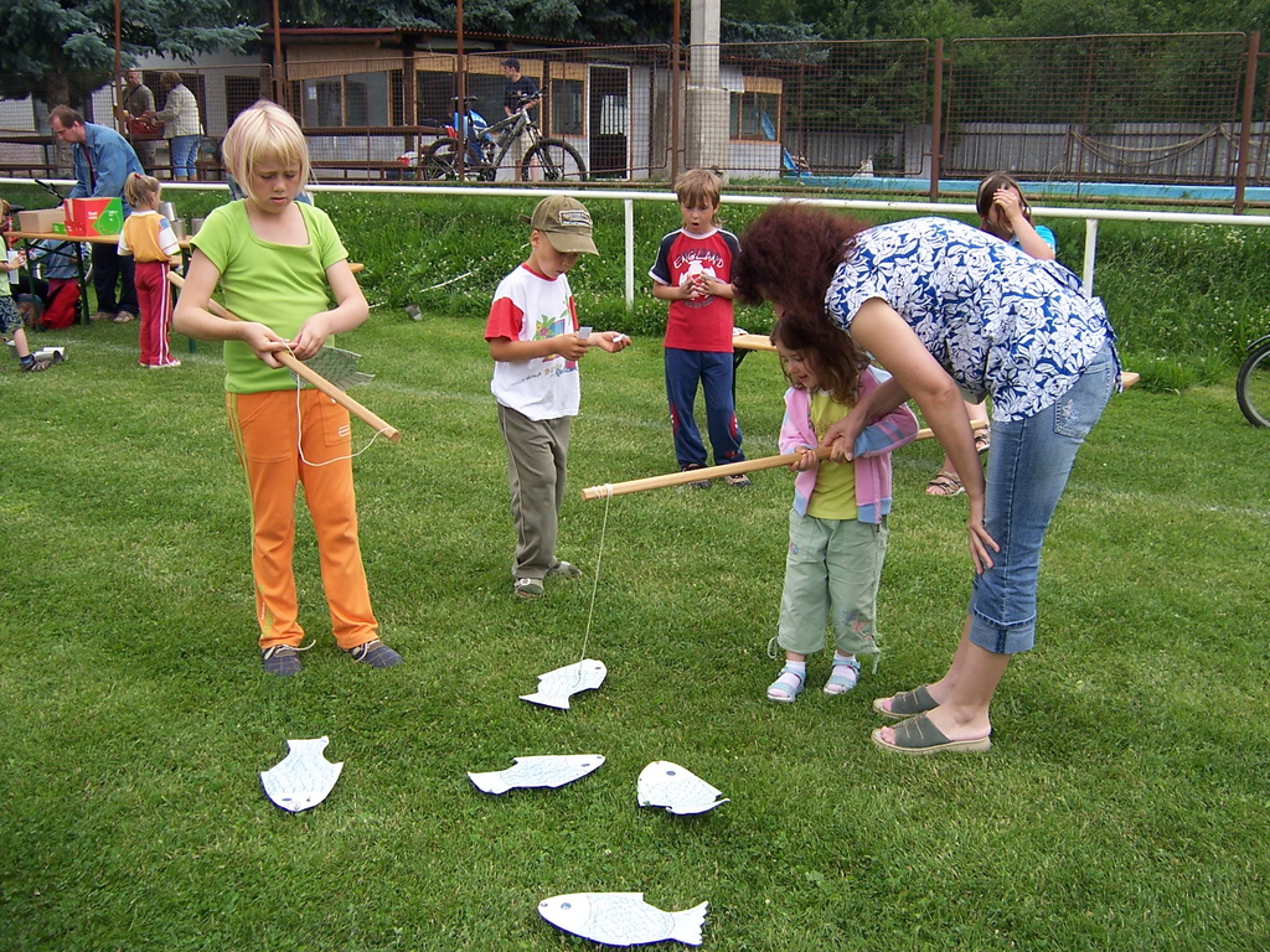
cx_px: 635
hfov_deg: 55.4
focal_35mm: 33
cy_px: 476
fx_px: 1211
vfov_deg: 42.9
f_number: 3.4
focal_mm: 5.5
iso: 80
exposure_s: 1/500
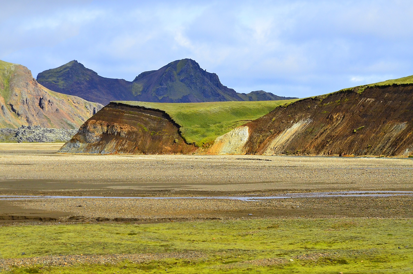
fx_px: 1460
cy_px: 137
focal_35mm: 128
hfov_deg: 16.1
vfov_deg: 10.7
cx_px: 206
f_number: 13
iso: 1600
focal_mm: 85
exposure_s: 1/1250
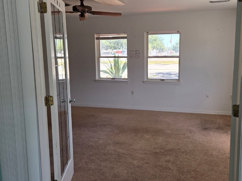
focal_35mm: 34
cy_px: 85
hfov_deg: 53.8
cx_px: 137
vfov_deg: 41.8
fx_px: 238
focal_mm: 5.4
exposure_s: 1/180
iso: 32
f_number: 1.8
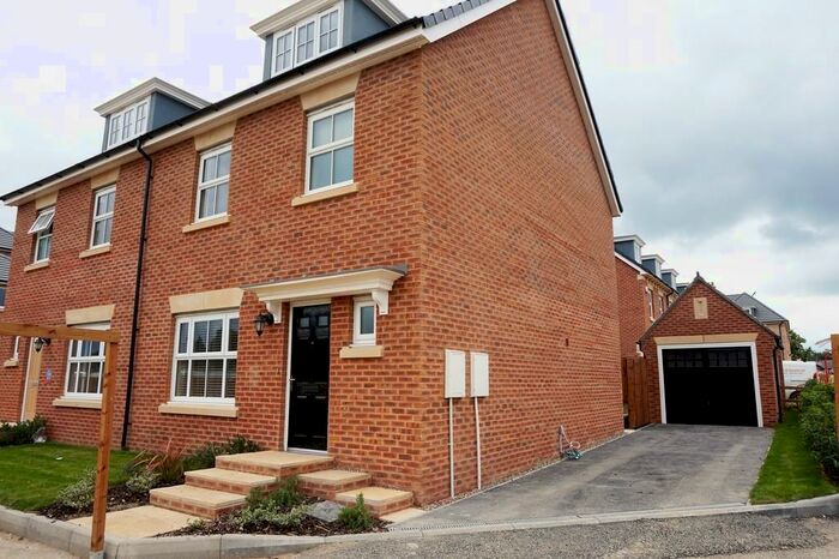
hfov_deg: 73.8
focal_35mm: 24
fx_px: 559
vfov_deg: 53.1
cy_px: 280
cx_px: 420
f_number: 11
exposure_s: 1/80
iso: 100
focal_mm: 16
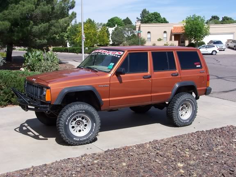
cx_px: 118
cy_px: 88
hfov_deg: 43.9
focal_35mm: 43
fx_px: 293
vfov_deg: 33.6
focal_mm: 7.1
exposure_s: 1/350
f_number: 5.6
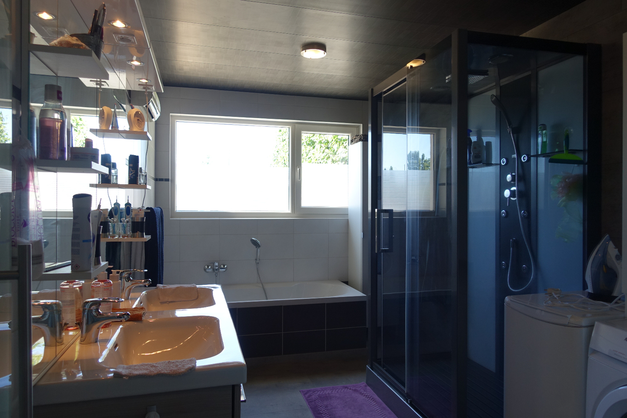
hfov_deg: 73.7
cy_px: 209
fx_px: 418
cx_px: 314
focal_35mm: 24
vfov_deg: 53.1
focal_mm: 8.8
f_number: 2.8
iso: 125
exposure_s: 1/80
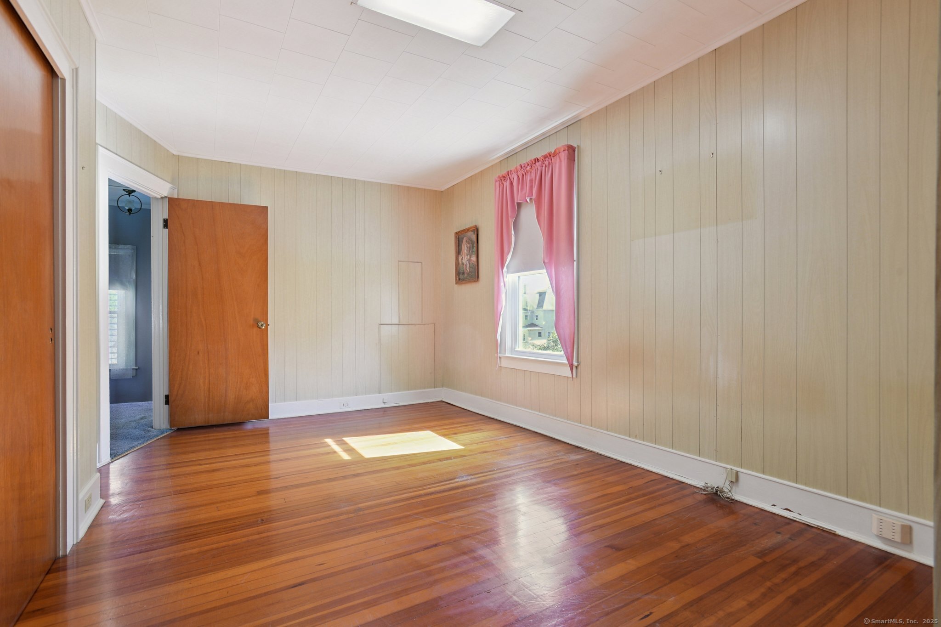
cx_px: 470
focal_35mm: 17
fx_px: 444
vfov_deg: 70.4
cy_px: 314
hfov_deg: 93.3
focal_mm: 17
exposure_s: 1/8
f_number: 11
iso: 400
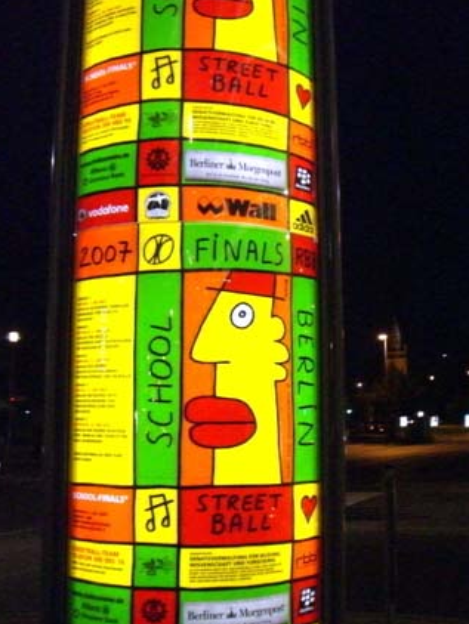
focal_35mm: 45
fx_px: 812
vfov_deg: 42.0
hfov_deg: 32.2
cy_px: 294
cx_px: 263
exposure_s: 1/50
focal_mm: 6.2
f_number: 2.7
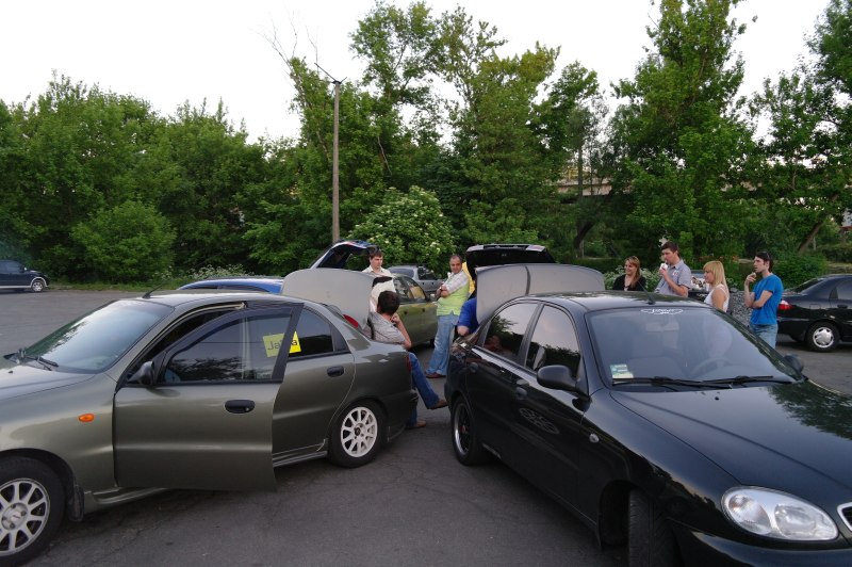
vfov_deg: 47.9
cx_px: 426
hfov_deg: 67.4
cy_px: 284
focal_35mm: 27
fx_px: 638
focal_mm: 18
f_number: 3.5
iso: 160
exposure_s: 1/40
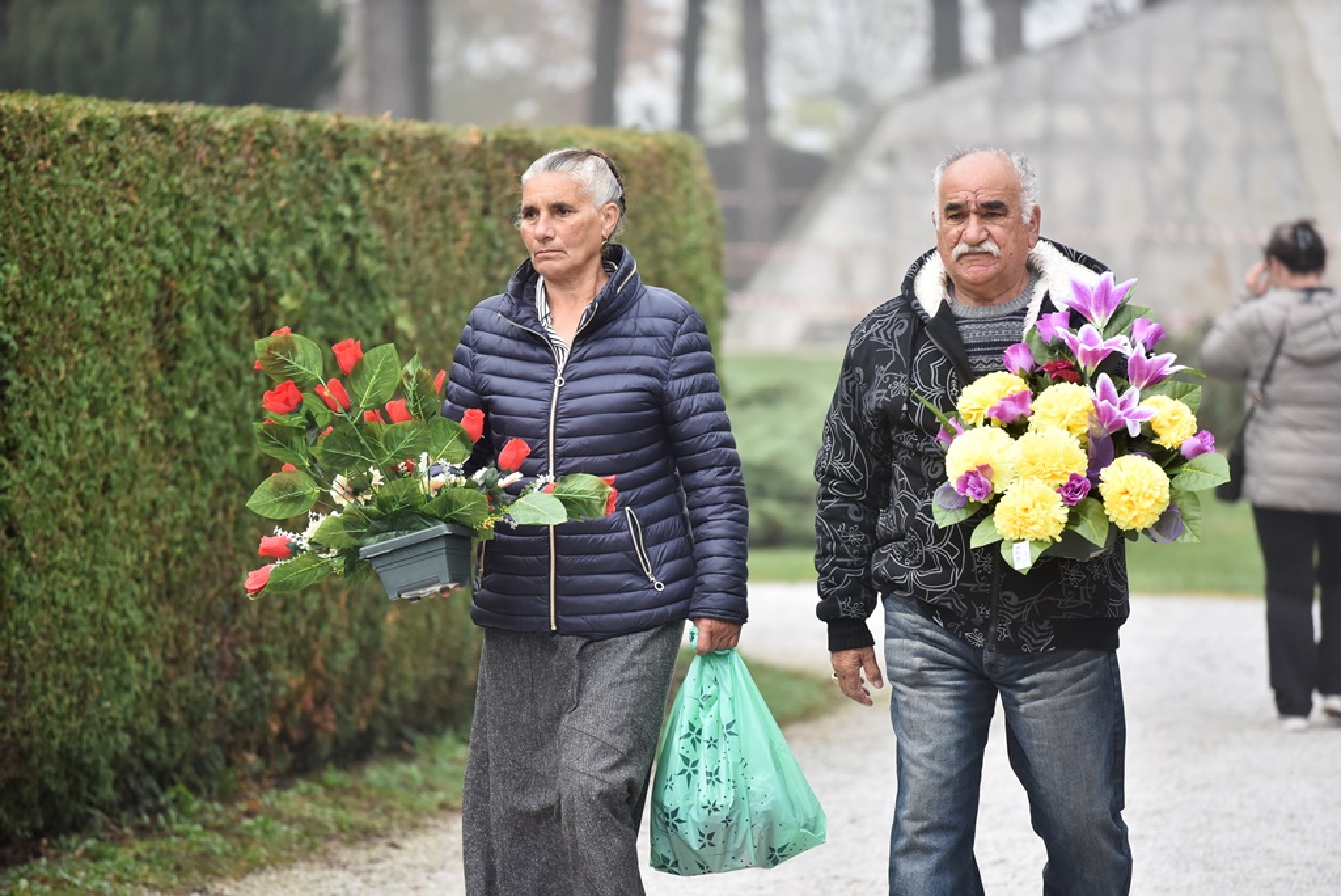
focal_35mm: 200
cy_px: 448
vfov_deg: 6.9
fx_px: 7454
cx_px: 670
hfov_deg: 10.3
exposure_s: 1/1250
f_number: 4
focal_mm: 200
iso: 900
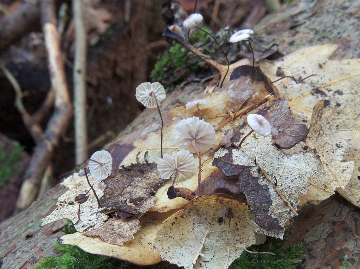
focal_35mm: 43
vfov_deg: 33.5
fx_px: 447
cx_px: 180
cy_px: 134
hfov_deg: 43.9
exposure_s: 1/2.5
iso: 200
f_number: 7.6
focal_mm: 7.6
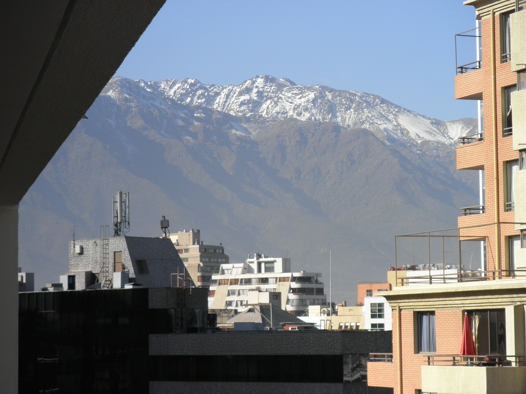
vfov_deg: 12.3
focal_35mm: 120
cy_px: 197
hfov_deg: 16.4
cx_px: 263
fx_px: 1823
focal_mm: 21.5
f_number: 5.8
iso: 64
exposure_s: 1/320
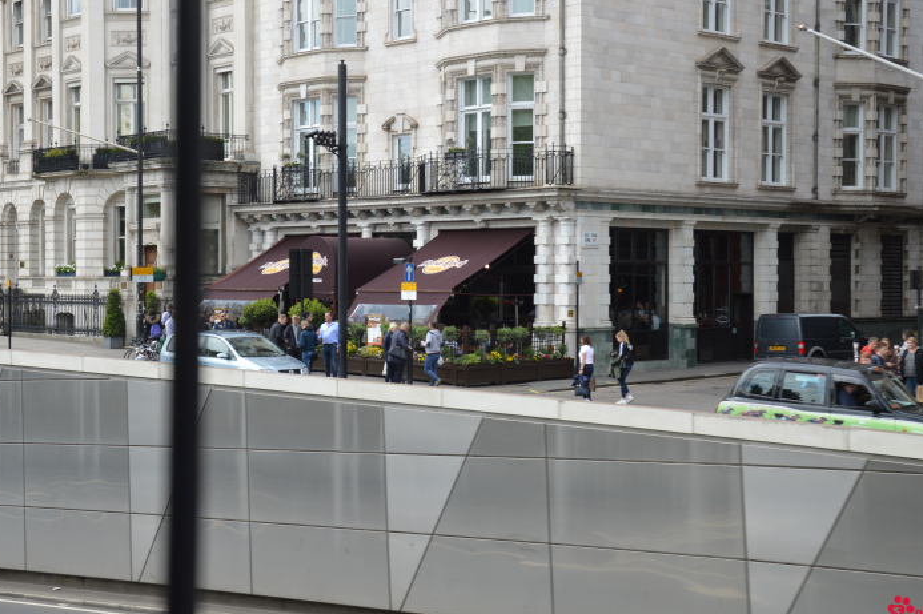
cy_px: 277
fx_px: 1552
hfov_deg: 33.1
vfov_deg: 22.4
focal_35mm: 61
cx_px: 428
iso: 100
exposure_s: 1/160
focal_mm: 35
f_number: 6.3
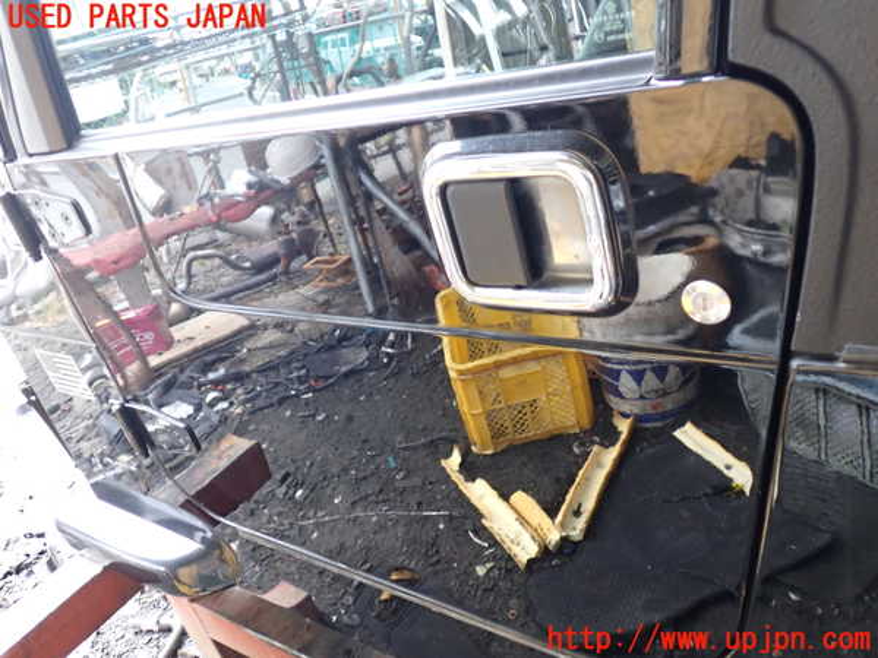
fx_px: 761
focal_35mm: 30
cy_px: 329
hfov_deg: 60.0
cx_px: 439
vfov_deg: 46.8
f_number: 2.3
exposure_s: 1/30
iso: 250
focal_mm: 5.4
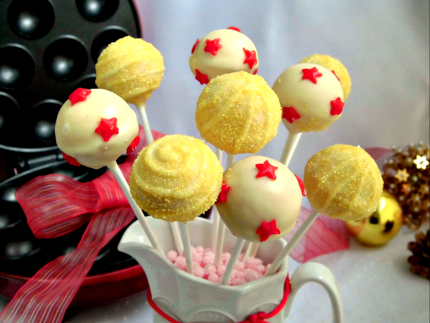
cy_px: 162
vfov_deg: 30.9
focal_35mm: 47
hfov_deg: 40.4
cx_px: 215
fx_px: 584
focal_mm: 8.3
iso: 400
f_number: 3.4
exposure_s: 1/50
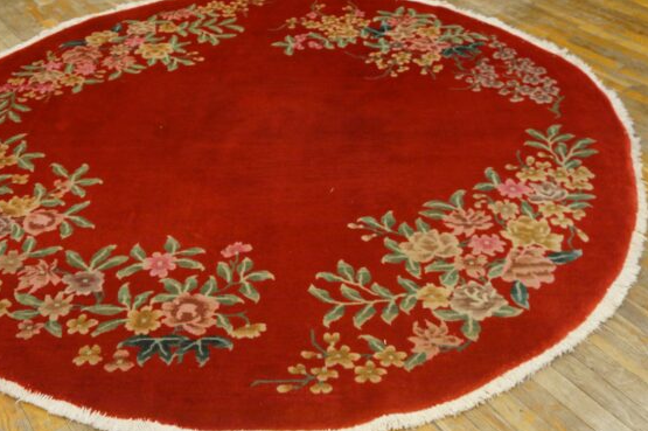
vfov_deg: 32.9
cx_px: 300
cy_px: 213
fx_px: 729
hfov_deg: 47.9
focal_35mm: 41
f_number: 4
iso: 3200
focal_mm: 25
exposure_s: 1/160
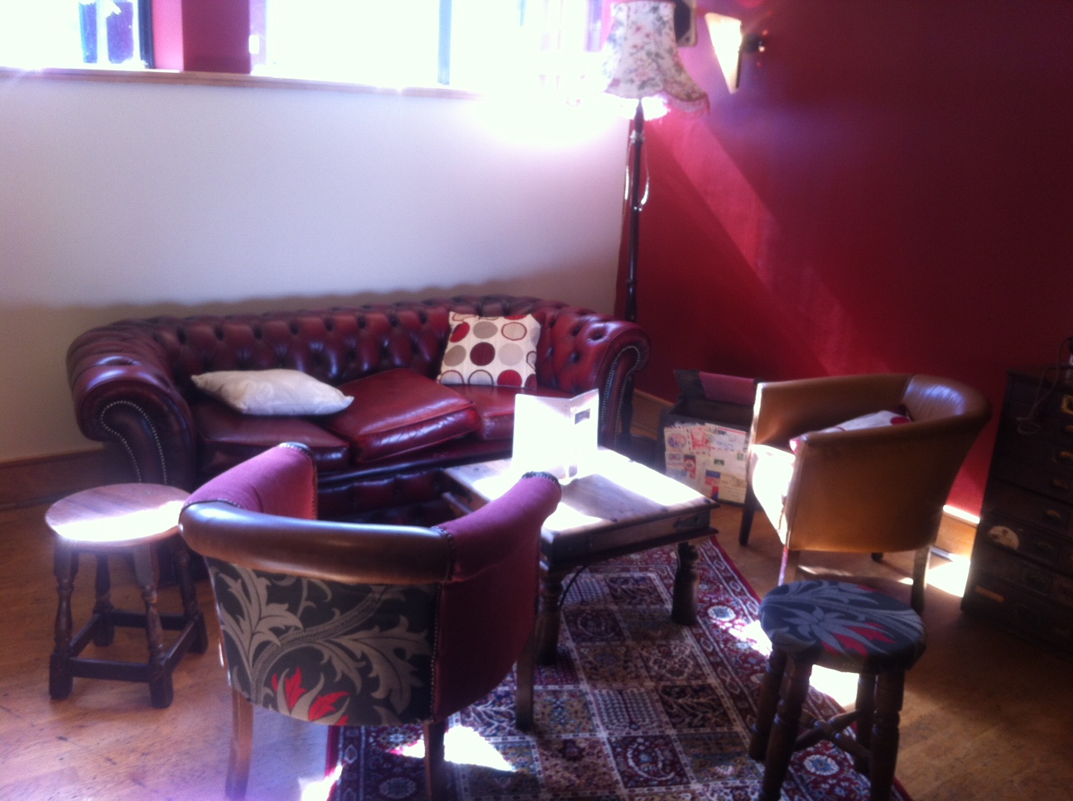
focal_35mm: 35
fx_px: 1083
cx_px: 536
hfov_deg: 52.7
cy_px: 400
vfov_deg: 40.6
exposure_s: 1/30
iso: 80
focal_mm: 3.85
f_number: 2.8
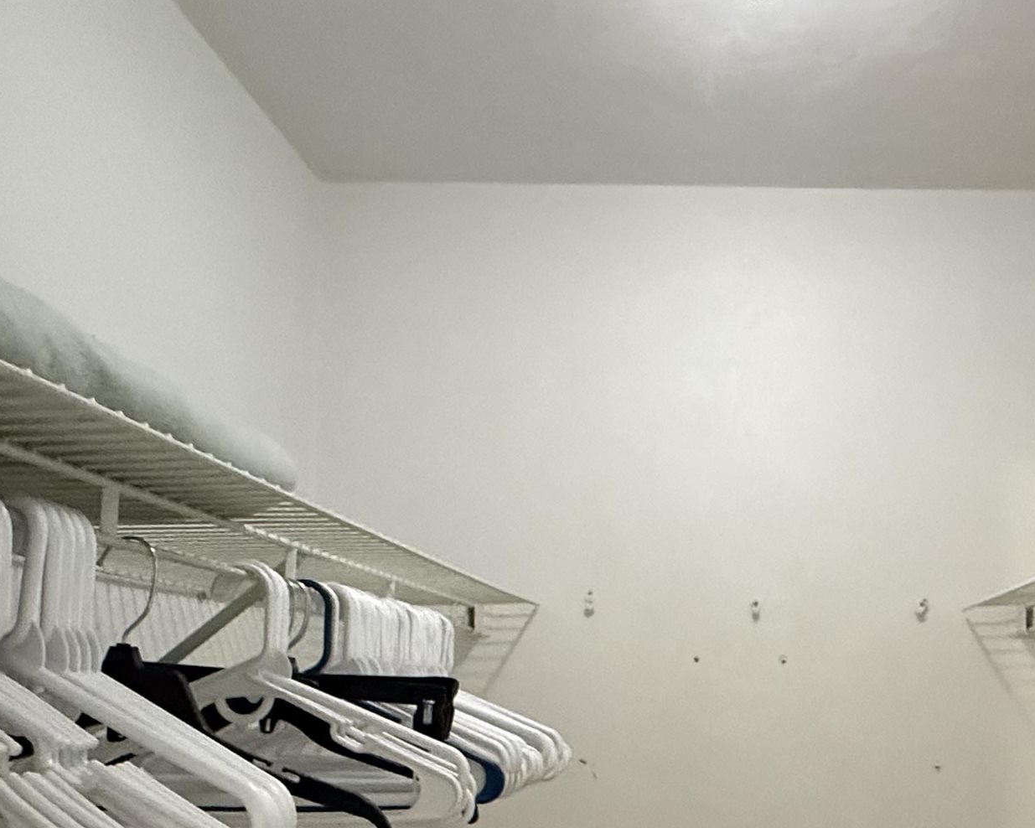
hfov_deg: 51.0
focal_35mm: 34
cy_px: 627
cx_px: 755
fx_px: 1041
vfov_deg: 42.0
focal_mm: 2.22
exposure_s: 1/60
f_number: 2.2
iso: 800
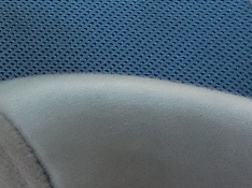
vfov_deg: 7.9
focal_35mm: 178
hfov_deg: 9.0
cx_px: -510
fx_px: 1294
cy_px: -205
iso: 50
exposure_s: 1/123
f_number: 1.5
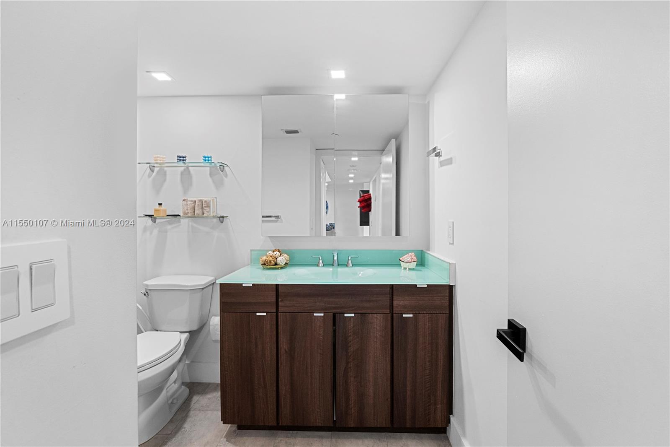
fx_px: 279
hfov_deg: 100.4
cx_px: 335
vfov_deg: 77.3
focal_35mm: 15
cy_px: 224
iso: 1600
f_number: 8
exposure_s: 1/15
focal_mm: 10
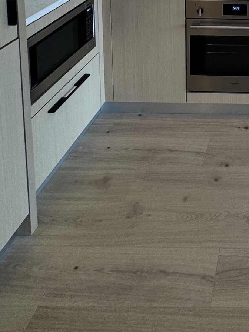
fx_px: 345
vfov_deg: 35.9
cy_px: -93
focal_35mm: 36
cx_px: 286
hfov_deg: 33.5
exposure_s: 1/120
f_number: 2.2
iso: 125
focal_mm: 2.22
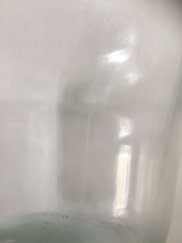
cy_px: 122
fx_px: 203
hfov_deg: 48.2
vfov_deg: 61.7
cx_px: 91
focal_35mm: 29
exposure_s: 1/33
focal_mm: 4.15
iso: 40
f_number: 2.2
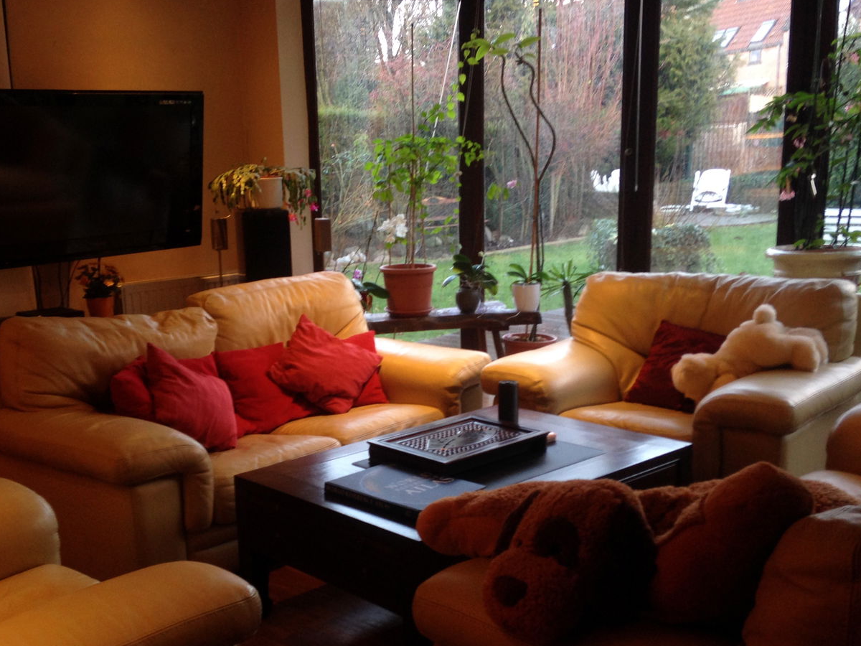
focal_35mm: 44
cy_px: 375
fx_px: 1094
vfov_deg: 32.8
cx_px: 372
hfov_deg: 42.9
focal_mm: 4.12
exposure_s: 1/20
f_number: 2.4
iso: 64
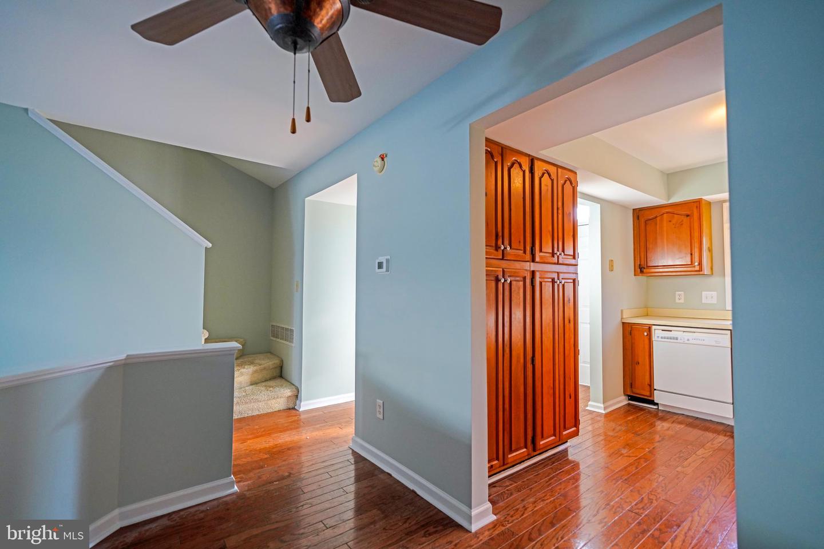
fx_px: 366
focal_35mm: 16
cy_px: 274
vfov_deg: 73.7
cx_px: 412
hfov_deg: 96.7
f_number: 4
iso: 1000
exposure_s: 1/160
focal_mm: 16
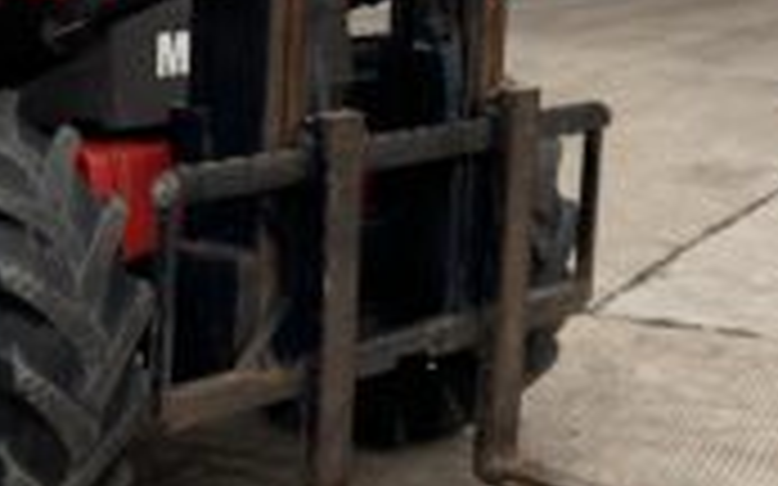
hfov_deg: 18.2
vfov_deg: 11.3
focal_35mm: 114
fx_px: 2416
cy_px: -63
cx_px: 270
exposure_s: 1/122
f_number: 1.8
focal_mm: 3
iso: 25
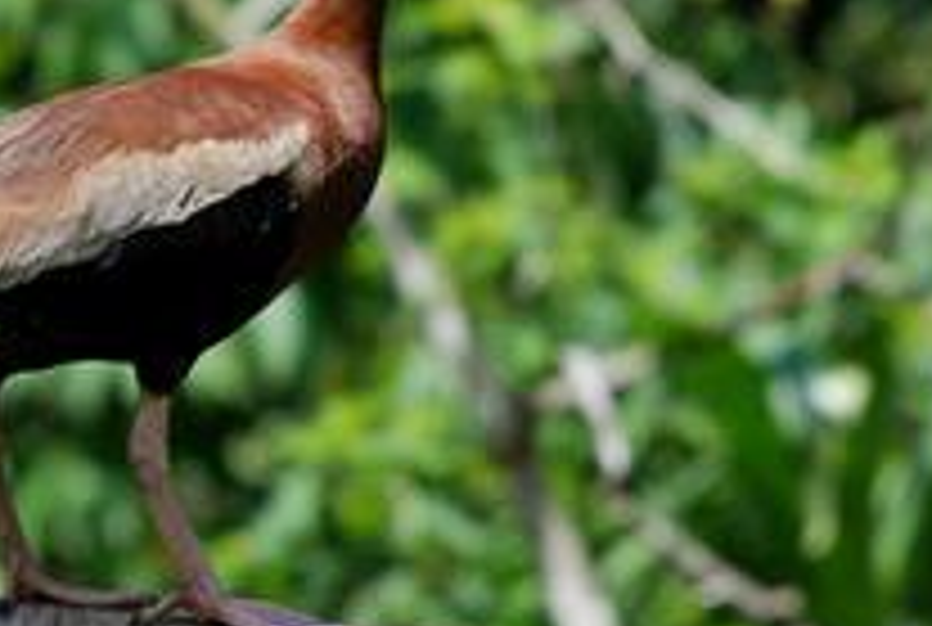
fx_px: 16138
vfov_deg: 2.2
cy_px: 104
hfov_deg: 3.3
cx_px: 299
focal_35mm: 622
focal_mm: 120
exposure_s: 1/500
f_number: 5.6
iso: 200
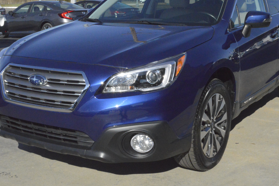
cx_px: 149
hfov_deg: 35.9
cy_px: 70
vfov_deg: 24.2
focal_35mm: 56
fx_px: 431
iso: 6400
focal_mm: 29
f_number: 22
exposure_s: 1/2000
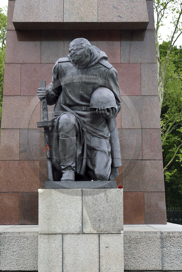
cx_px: 81
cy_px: 136
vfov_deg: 25.4
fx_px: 606
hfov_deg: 17.1
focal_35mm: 80
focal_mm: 70
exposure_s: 1/200
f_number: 10
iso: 400
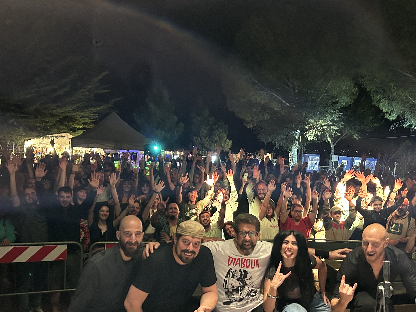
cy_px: 205
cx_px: 235
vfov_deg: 39.3
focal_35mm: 36
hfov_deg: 51.2
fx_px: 433
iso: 500
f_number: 1.5
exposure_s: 1/25
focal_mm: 5.7
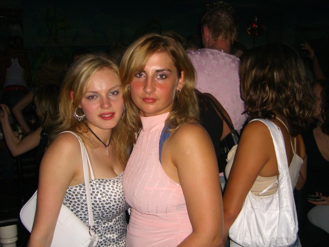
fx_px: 361
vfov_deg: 37.7
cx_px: 164
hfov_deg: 49.0
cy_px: 124
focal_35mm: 38
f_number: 2.8
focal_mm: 7.9
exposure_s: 1/60
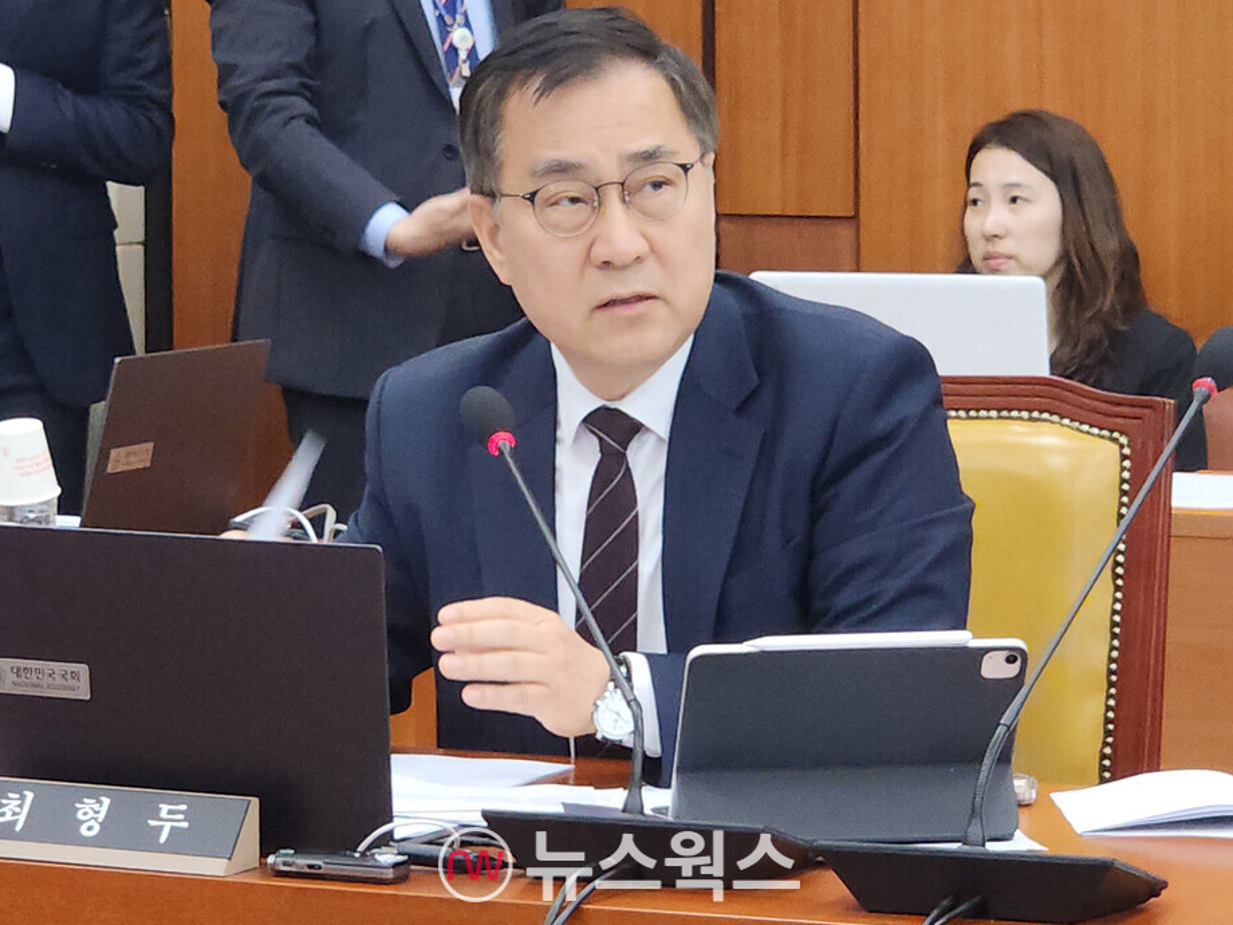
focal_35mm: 72
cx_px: 598
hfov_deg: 27.0
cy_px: 458
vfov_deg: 20.4
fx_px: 2565
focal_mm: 7.9
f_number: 2.4
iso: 125
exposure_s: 1/60
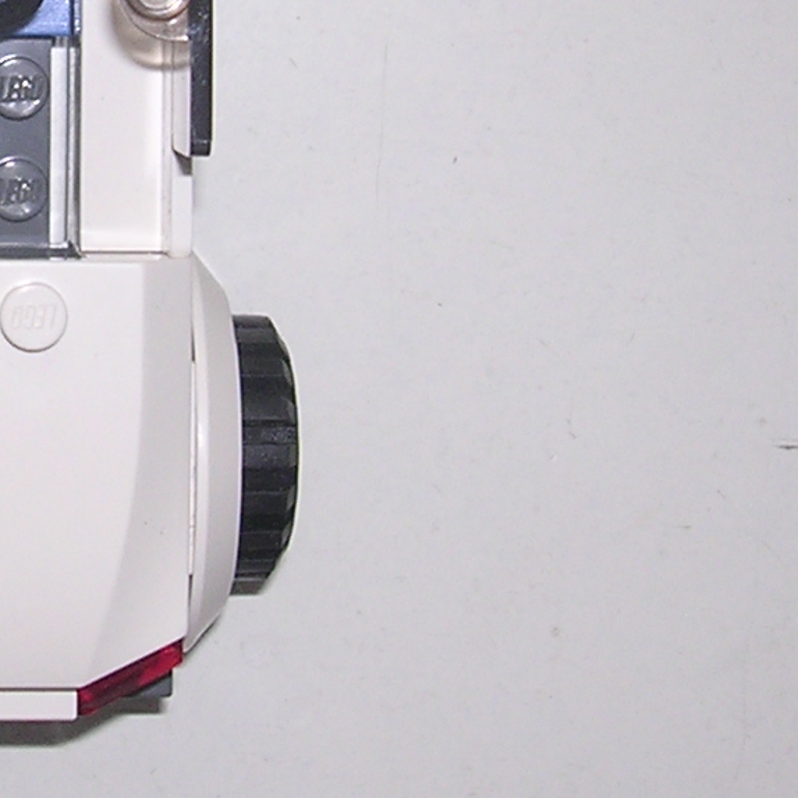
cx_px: -127
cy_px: 74
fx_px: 3130
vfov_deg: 14.4
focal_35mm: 120
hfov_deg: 14.1
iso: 100
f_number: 2.8
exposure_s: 1/60.1
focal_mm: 5.8
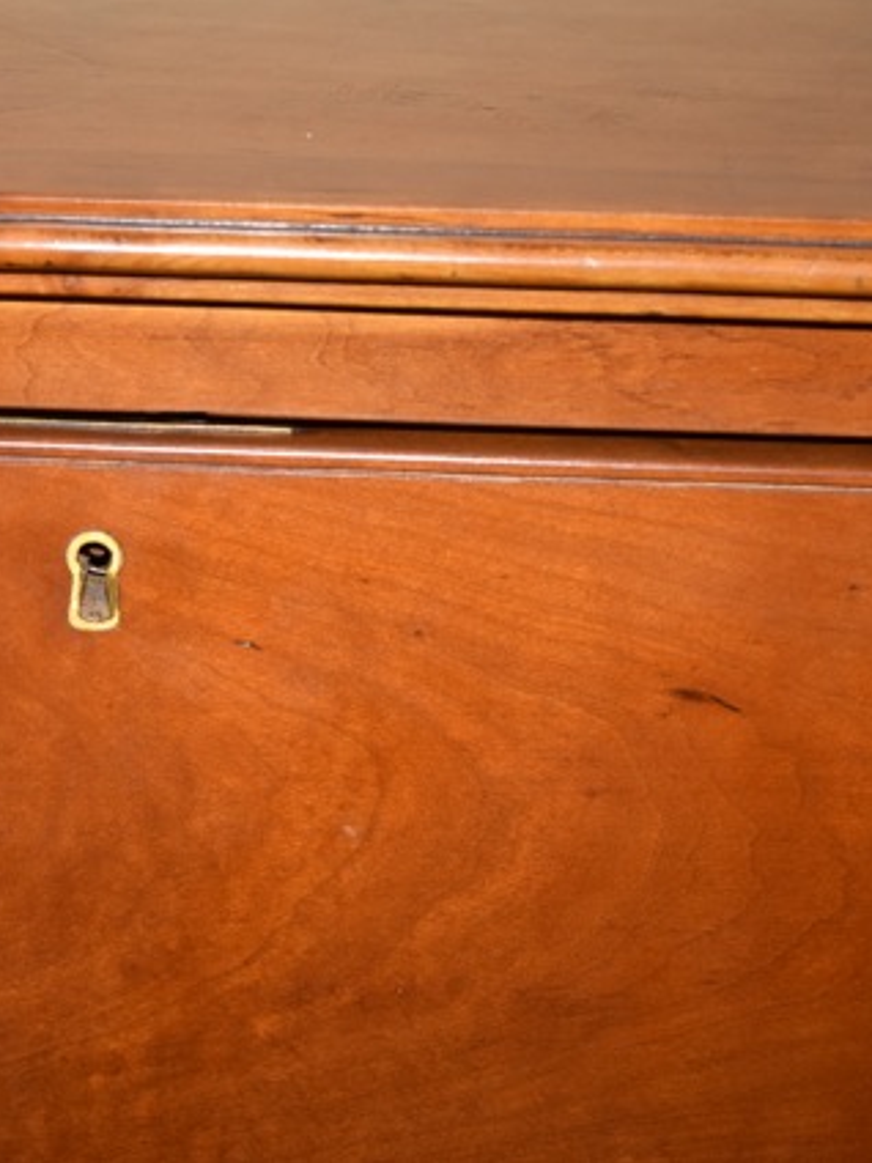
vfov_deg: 16.5
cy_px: 580
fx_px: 4021
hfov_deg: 12.3
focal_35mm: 120
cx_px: 88
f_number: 5.6
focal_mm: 55
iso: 800
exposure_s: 1/125
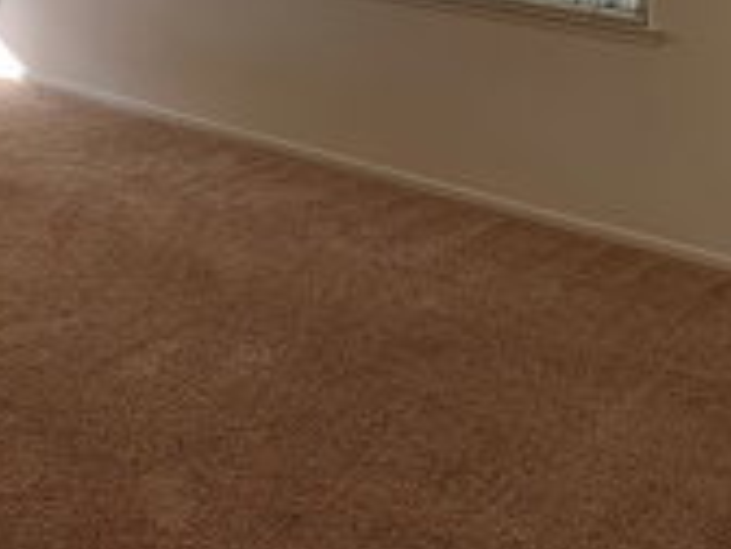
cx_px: 67
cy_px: -44
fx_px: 1394
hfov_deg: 28.2
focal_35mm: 66
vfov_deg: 21.2
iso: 40
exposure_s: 1/121
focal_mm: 4.25
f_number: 1.8
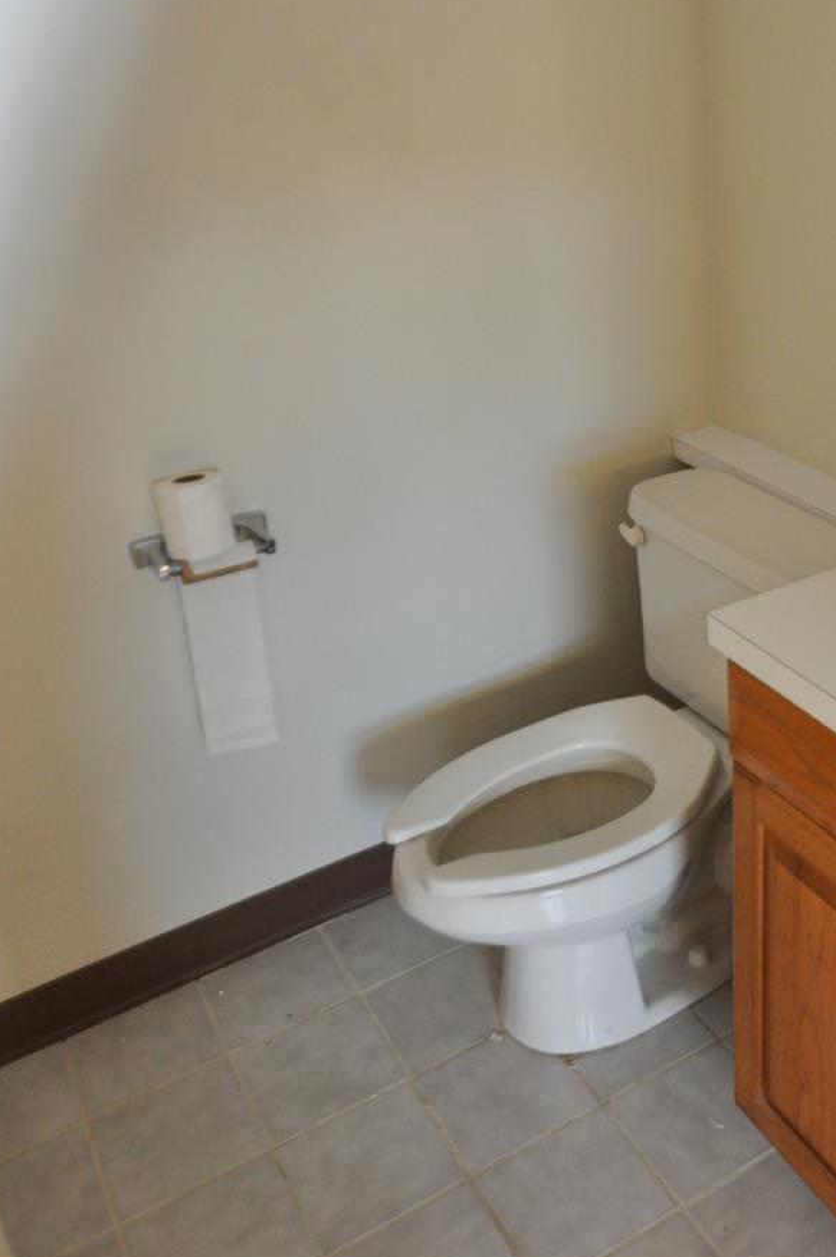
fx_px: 1256
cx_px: 681
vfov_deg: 52.0
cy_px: 401
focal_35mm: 36
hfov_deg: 35.5
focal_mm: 14
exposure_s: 1/60
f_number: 4
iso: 800
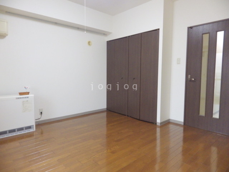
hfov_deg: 76.4
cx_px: 114
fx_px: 146
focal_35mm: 22
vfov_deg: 61.1
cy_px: 86
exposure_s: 1/45
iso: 320
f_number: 3.1
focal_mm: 4
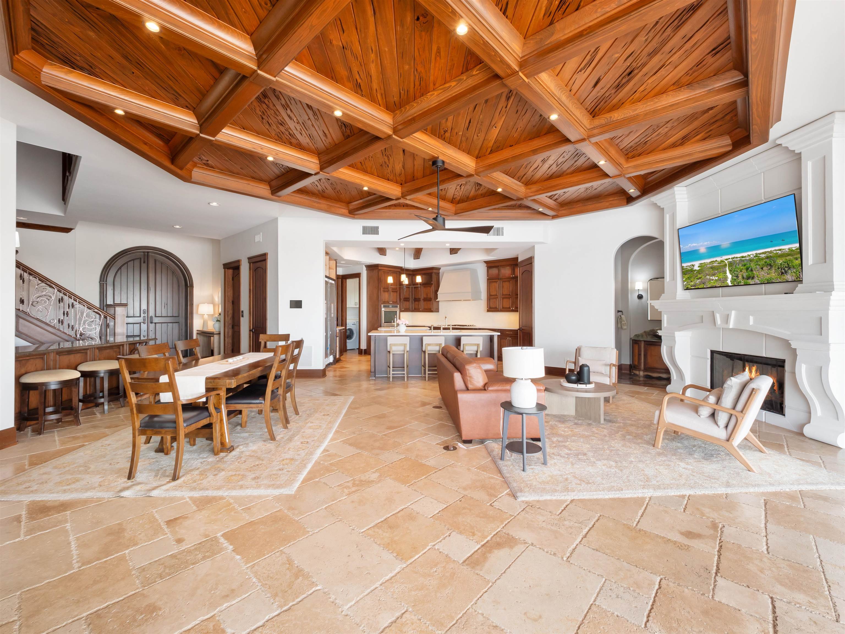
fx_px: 342
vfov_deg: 85.7
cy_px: 317
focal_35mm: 14
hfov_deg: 102.1
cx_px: 422
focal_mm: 7
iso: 200
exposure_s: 1/6
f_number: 7.1
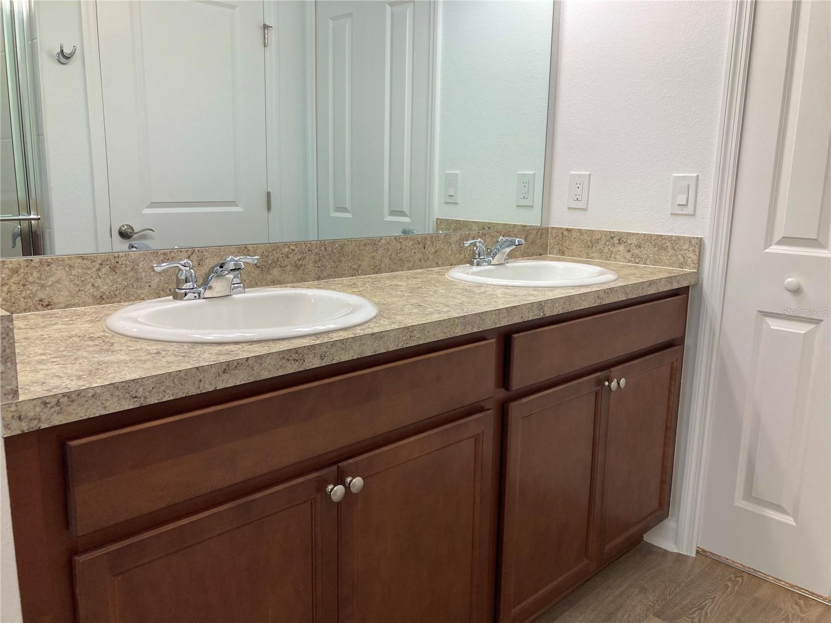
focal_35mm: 28
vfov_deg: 49.7
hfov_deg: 63.4
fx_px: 672
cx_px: 416
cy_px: 312
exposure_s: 1/120
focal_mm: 3.99
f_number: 1.8
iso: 50
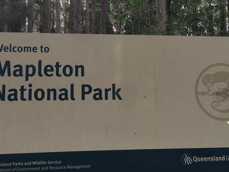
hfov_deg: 41.1
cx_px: 96
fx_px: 304
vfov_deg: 31.3
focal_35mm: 46
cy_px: 58
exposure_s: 1/112
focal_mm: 4.15
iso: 32
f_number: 2.2
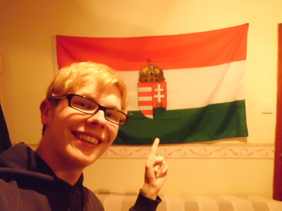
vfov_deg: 53.1
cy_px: 106
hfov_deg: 67.3
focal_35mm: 26
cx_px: 141
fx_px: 212
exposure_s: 1/20
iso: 800
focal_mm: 4.7
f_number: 2.8
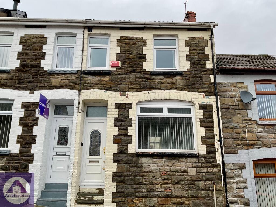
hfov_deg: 61.7
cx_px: 138
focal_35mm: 29
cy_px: 104
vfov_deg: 48.2
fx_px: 231
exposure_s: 1/529
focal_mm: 3
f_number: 1.8
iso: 16
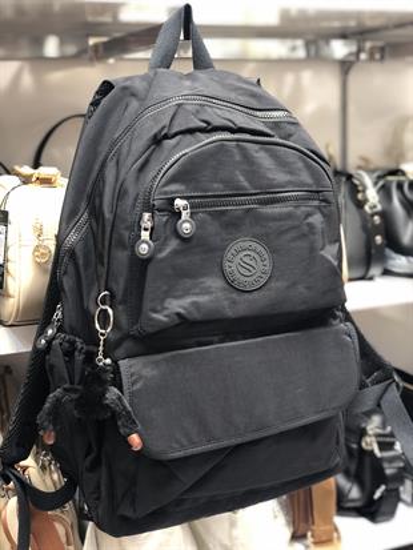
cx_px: 206
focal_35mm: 57
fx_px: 906
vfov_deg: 33.8
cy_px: 275
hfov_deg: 25.7
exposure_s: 1/33
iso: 160
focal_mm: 6.6
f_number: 2.8
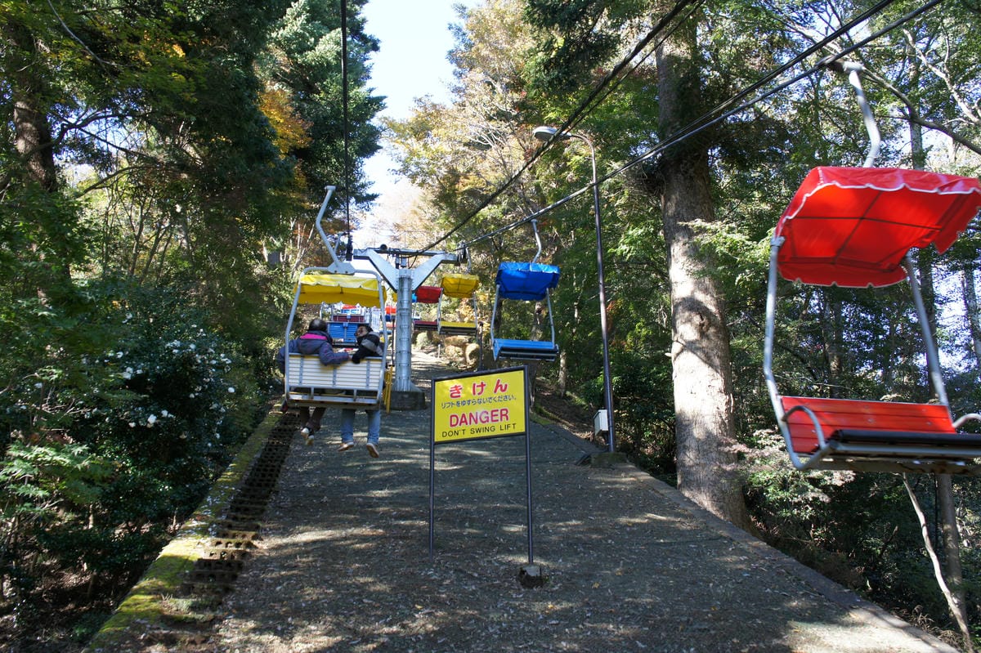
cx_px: 490
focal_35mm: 33
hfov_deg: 57.2
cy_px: 326
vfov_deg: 39.9
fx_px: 899
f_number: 5.6
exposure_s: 1/60
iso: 200
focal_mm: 22
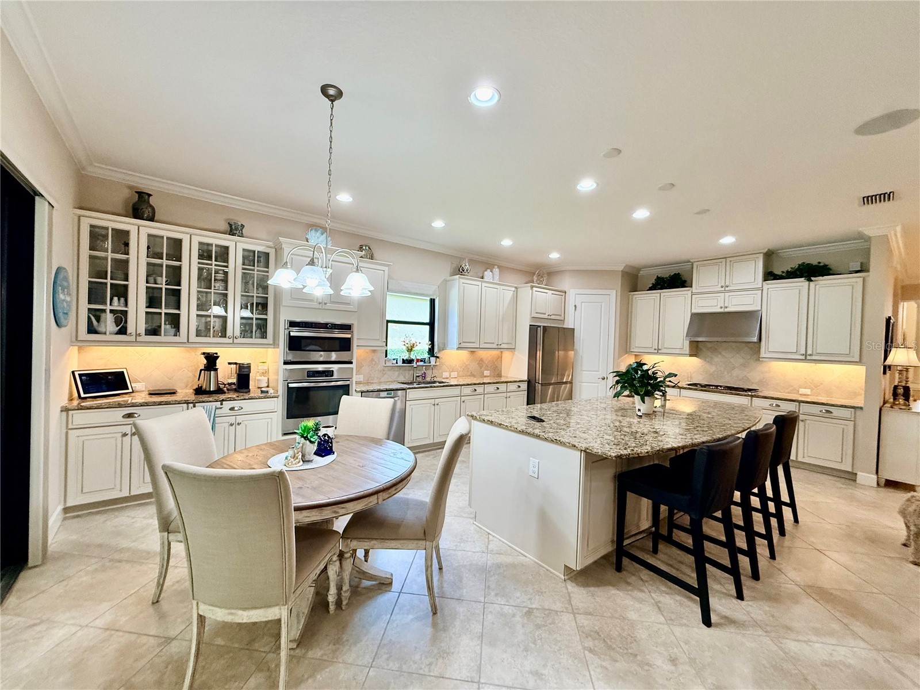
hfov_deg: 102.1
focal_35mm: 14
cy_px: 345
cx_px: 460
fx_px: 372
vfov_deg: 85.7
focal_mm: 2.22
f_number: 2.2
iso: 250
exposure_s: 1/120
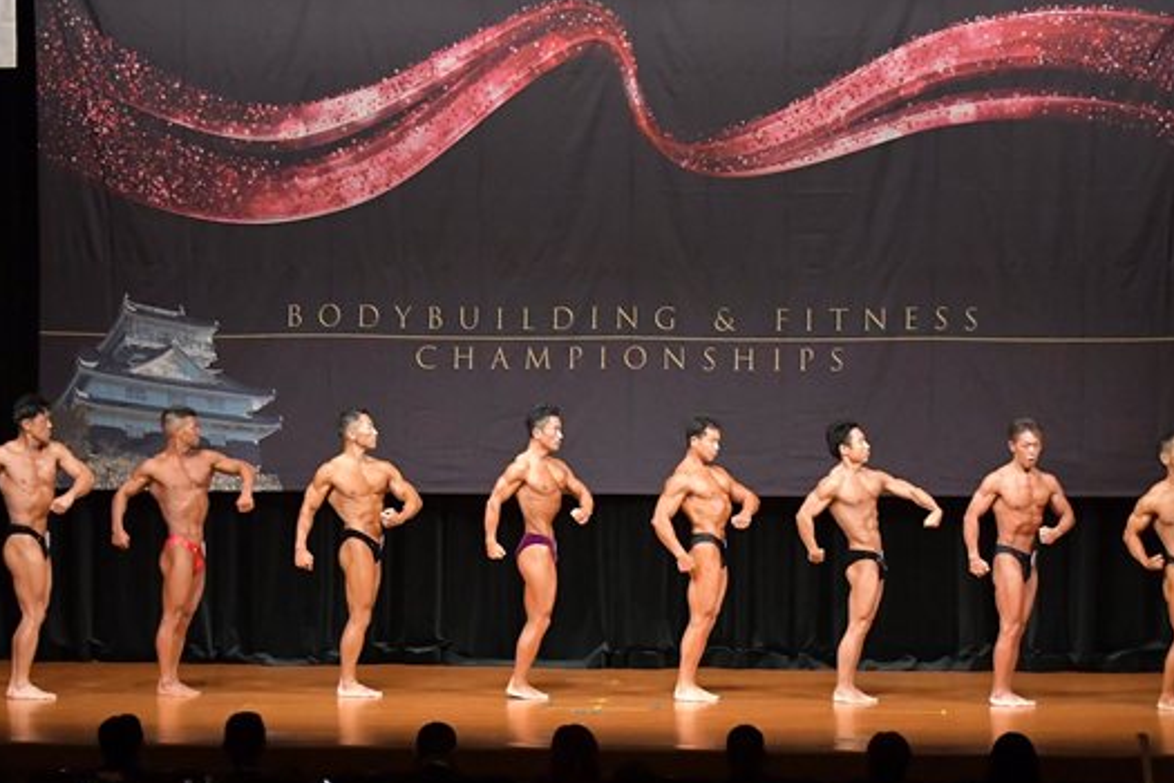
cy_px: 535
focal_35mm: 124
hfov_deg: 16.5
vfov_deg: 11.0
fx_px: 4043
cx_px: 609
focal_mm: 56
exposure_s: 1/400
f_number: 5.6
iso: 6400
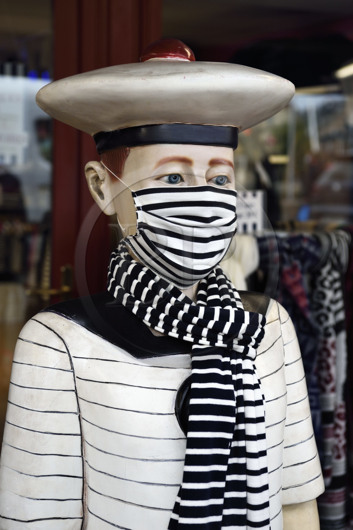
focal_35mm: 70
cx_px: 176
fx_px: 1031
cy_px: 265
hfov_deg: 19.4
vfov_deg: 28.9
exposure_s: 1/320
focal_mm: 70
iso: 400
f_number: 5.6
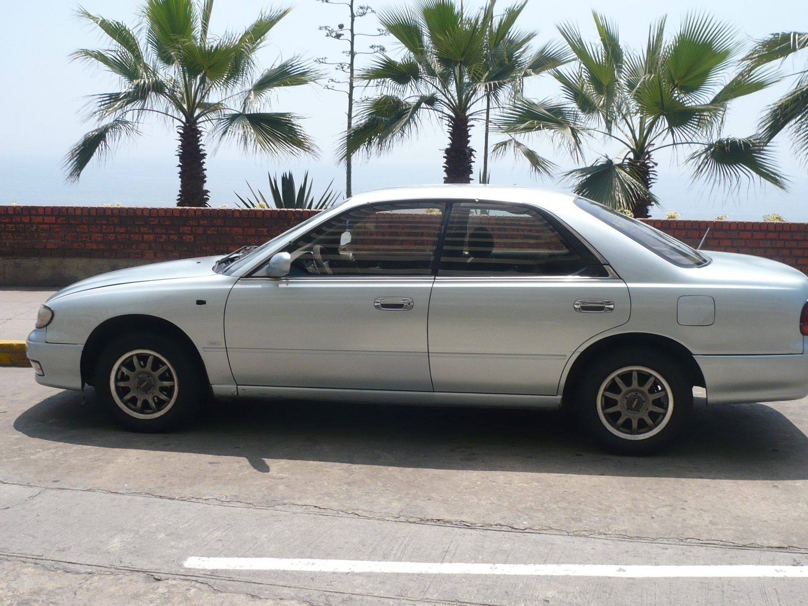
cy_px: 303
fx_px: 957
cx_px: 404
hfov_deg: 45.8
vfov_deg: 35.1
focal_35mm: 41
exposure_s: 1/200
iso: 100
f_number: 8
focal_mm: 5.8
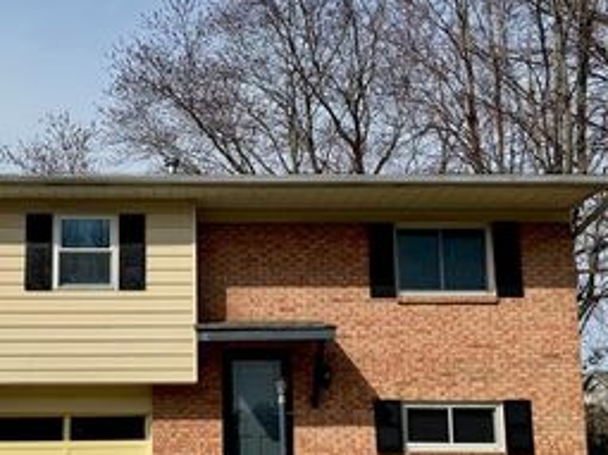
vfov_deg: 30.5
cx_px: 176
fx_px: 825
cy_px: 323
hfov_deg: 39.7
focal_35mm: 47
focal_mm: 6.76
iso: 80
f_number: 1.78
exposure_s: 1/7092
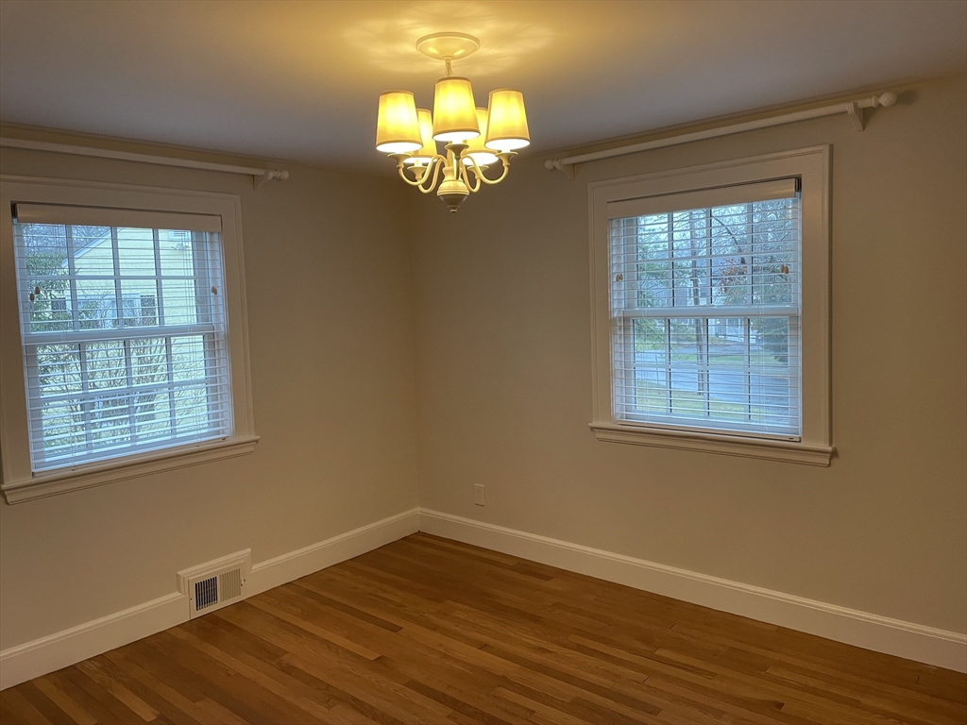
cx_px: 484
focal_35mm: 26
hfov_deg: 67.3
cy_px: 362
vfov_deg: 53.1
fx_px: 726
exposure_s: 1/60
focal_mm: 4.2
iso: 100
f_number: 1.6
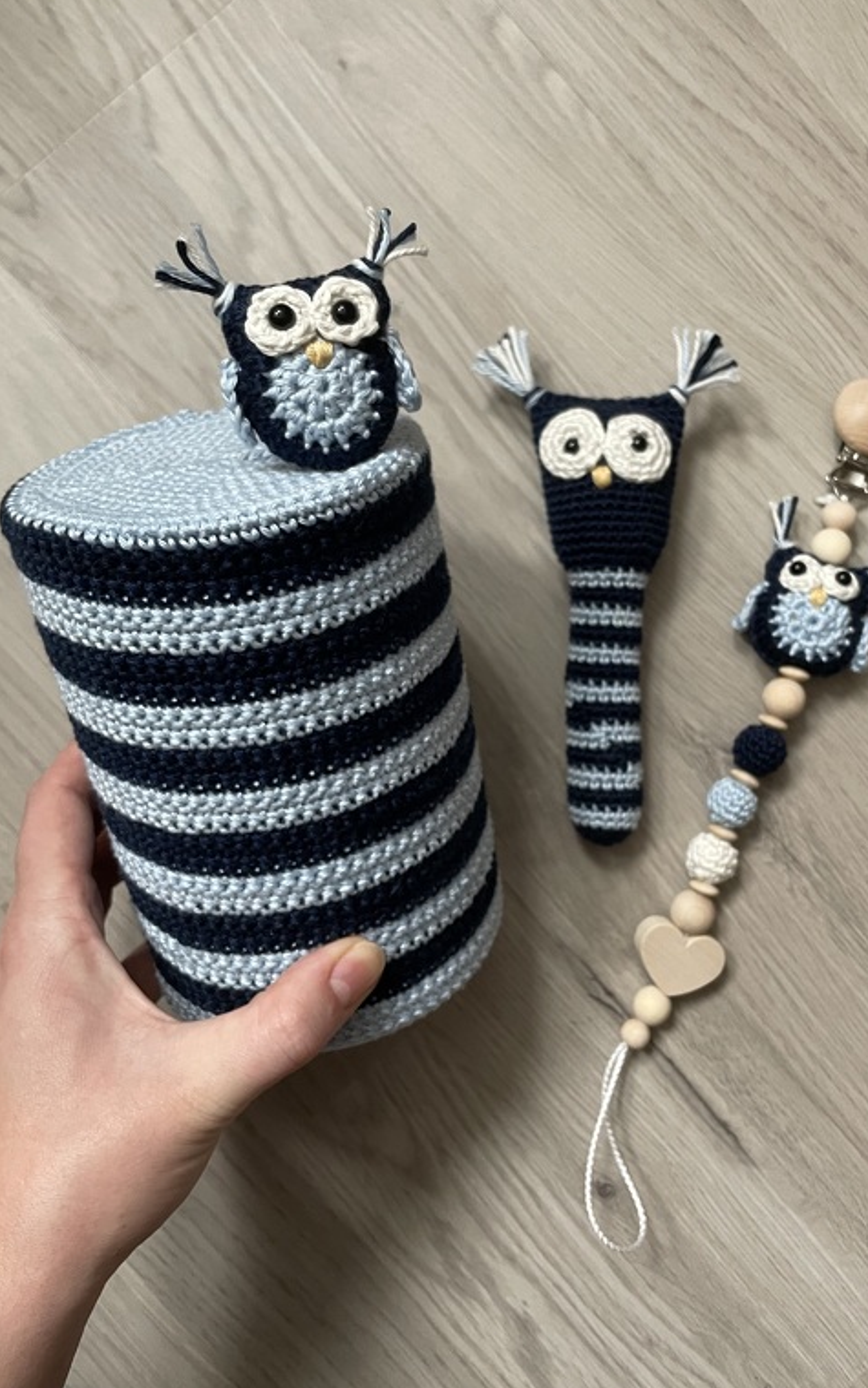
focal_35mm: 29
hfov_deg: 43.0
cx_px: 515
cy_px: 663
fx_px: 1098
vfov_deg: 64.6
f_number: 1.6
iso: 250
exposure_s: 1/60
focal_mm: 4.2
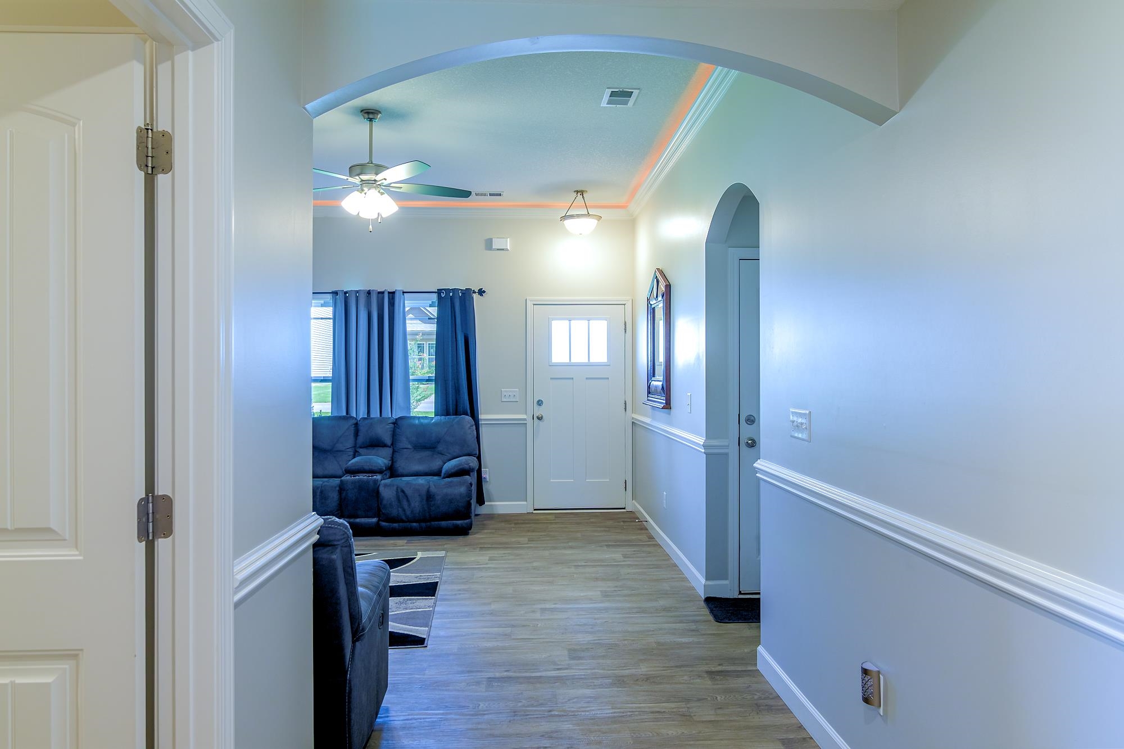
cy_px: 374
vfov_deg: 53.1
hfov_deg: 73.7
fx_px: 749
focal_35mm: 24
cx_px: 562
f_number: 7.1
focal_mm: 16
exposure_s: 1/125
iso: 320
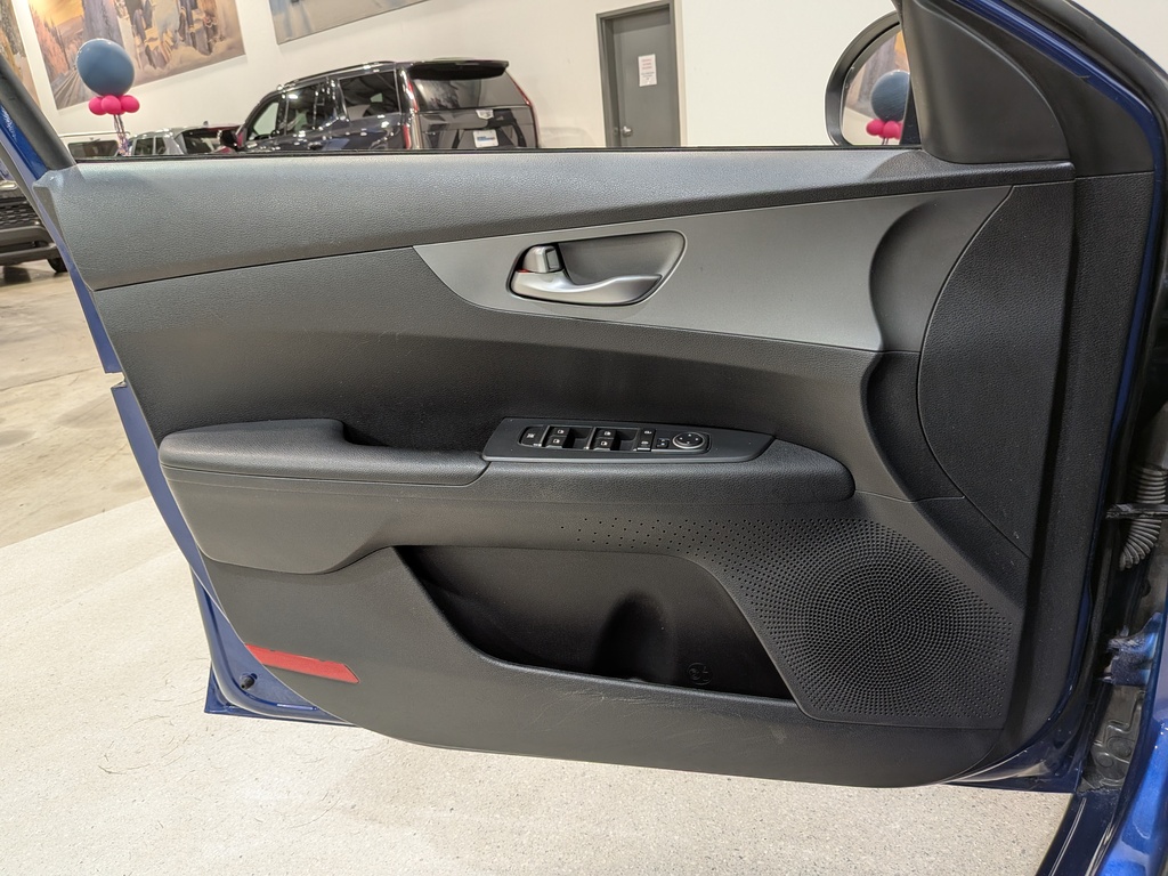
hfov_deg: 71.6
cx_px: 584
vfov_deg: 56.8
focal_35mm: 24
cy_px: 438
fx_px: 810
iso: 69
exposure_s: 1/60
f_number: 1.7
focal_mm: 4.53
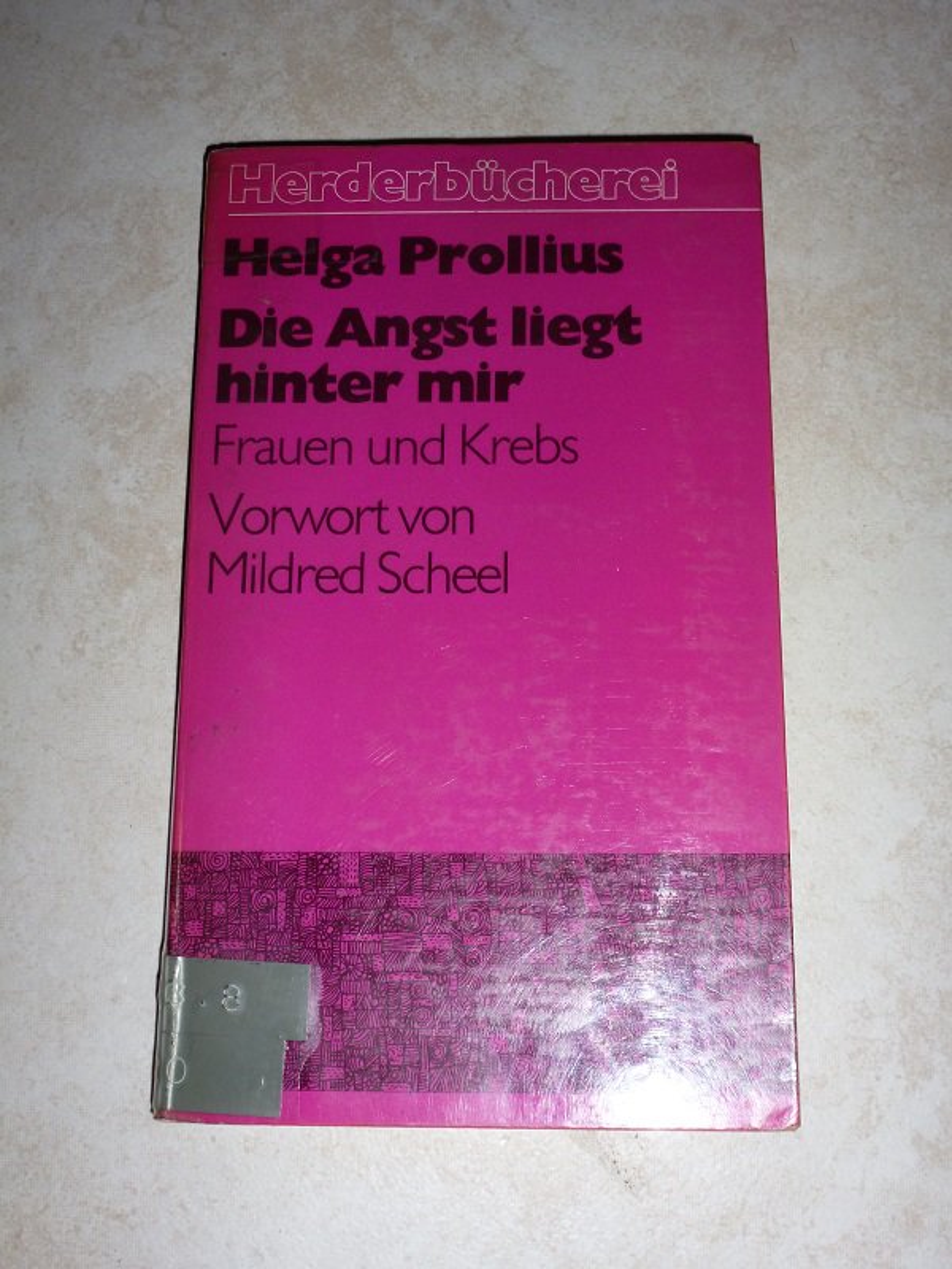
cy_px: 634
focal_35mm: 38
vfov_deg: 49.0
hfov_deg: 37.7
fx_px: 1393
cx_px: 476
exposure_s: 1/60
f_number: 3.8
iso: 125
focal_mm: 6.8
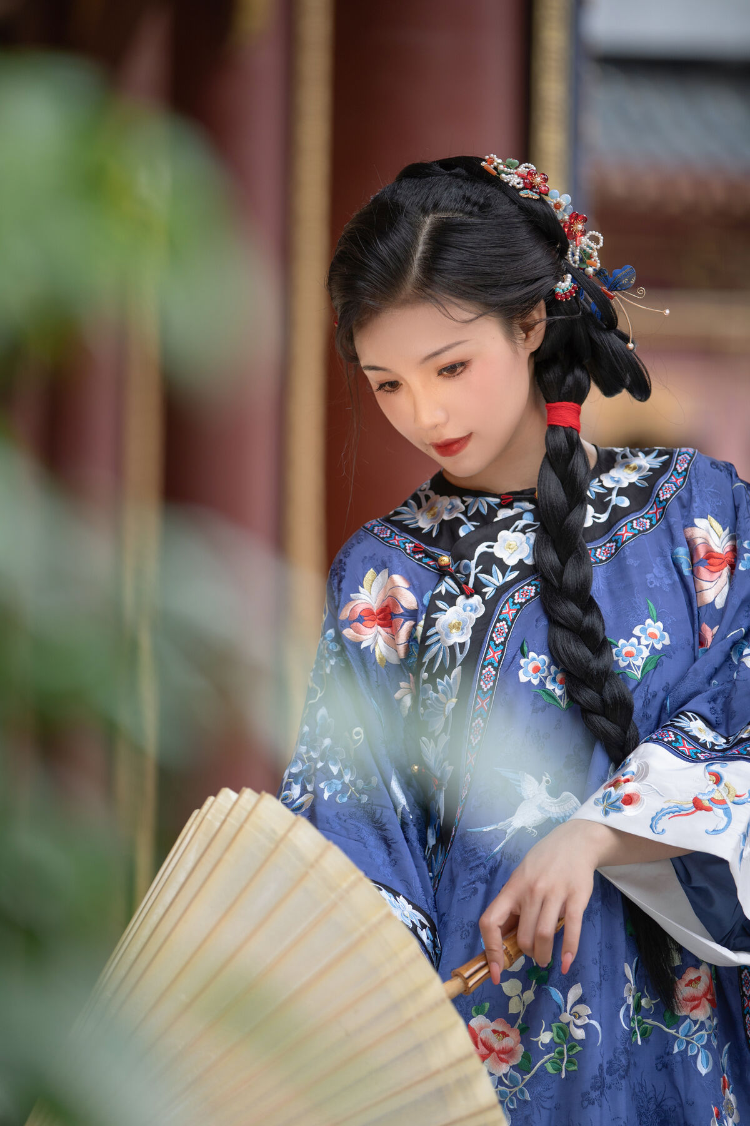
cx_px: 375
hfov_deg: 8.9
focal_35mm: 154
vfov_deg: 13.3
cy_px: 563
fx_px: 4812
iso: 160
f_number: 2.8
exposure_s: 1/500
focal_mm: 155
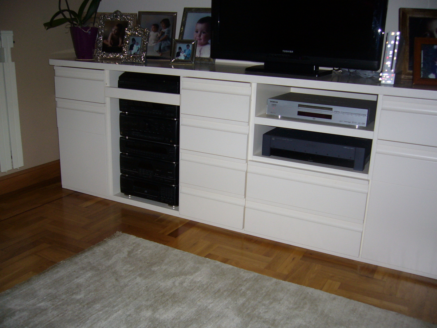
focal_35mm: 35
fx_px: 442
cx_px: 218
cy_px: 164
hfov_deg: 52.6
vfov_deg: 40.7
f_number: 2.8
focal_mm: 5.8
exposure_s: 1/60
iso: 100
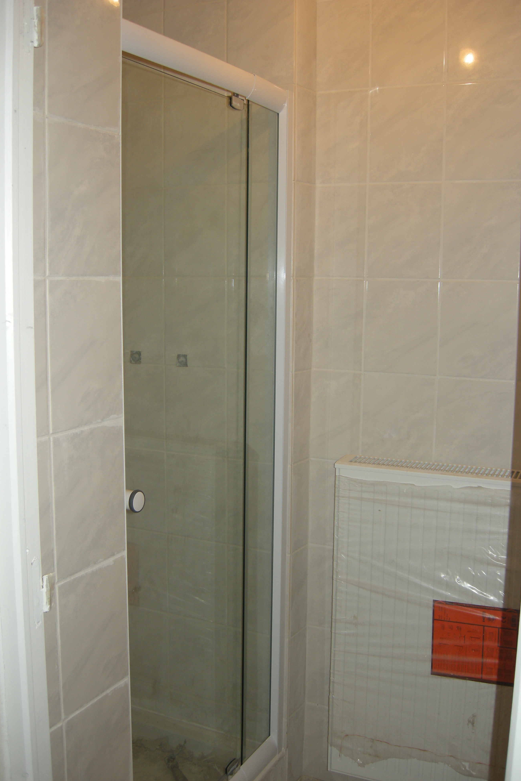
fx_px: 803
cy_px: 395
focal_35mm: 37
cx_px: 248
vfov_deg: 51.9
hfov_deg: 35.9
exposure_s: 1/50
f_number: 2.7
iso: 64
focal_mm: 7.5
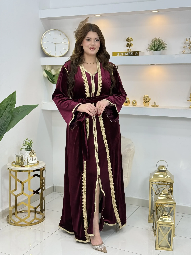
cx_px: 96
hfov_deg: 30.3
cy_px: 128
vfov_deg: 39.7
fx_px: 353
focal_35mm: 48
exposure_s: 1/302
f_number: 1.78
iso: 80
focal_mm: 6.76
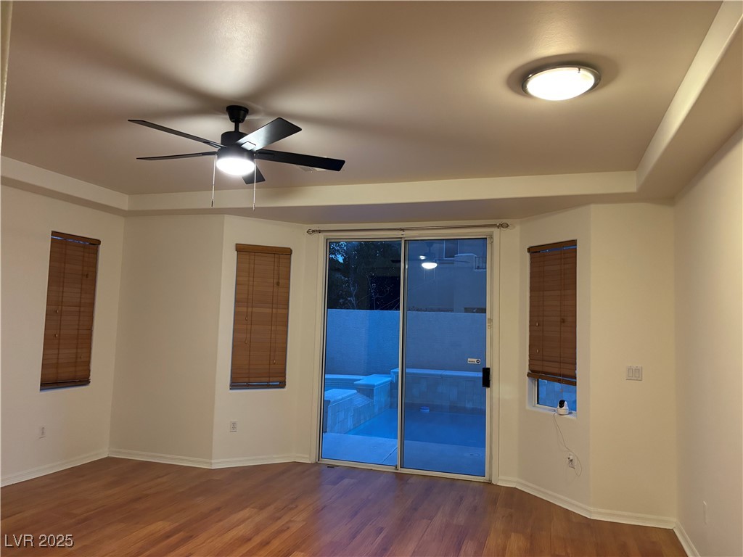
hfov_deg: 67.3
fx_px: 558
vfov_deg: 53.1
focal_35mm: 26
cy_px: 278
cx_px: 372
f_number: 1.6
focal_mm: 5.96
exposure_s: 1/40
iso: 500
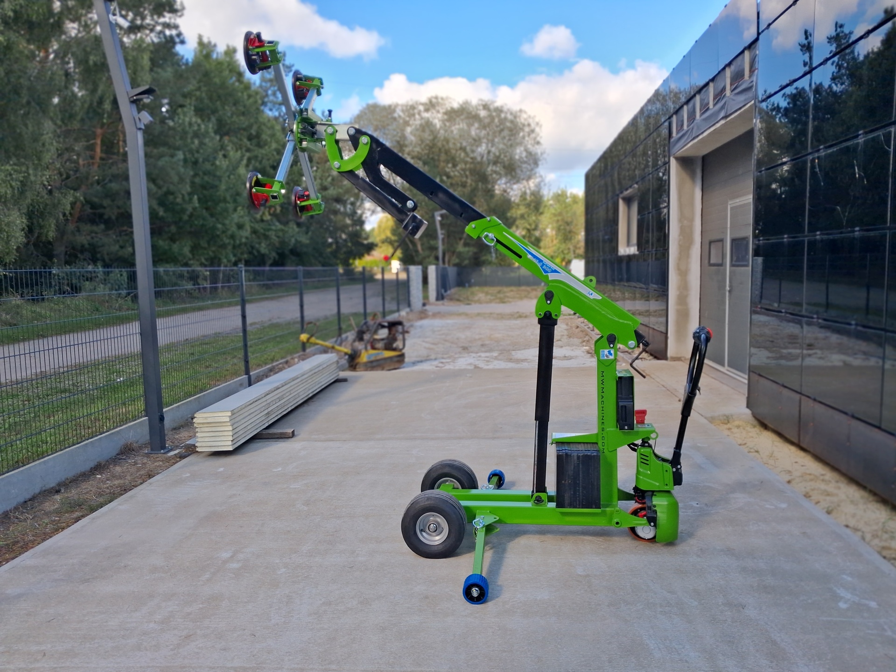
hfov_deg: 65.3
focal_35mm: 27
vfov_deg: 51.4
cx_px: 448
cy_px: 336
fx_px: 699
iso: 20
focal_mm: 4
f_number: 1.8
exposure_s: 1/242
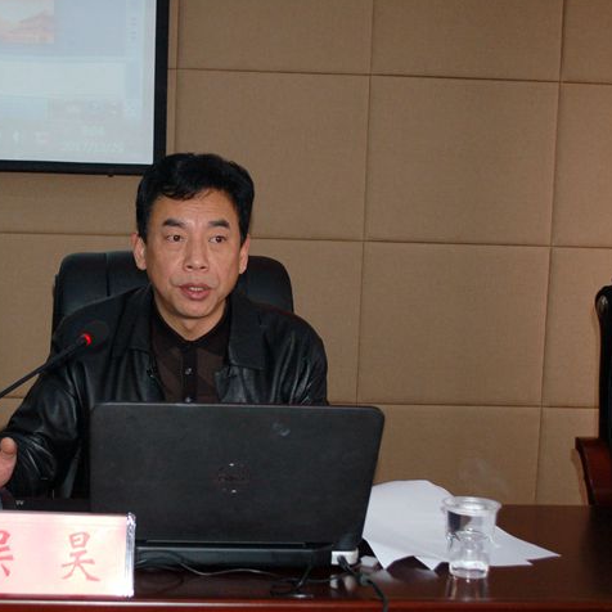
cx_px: 167
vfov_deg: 28.6
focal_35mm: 60
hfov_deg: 28.3
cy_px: 328
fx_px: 1200
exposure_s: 1/60
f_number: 4.5
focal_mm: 28
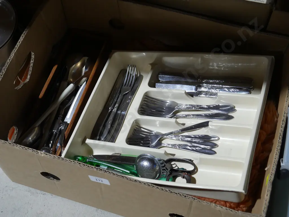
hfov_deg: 38.2
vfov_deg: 29.1
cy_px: 108
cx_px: 144
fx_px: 418
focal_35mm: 50
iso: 800
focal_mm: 25
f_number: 5.3
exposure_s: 1/60
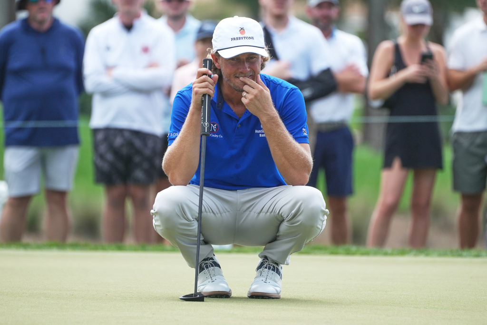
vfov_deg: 2.3
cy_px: 162
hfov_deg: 3.5
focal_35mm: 586
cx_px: 244
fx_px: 7928
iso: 400
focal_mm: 391
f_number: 5.6
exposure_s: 1/1000
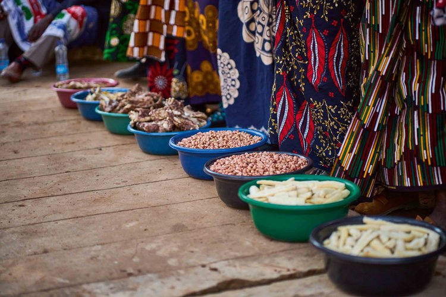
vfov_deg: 16.1
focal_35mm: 85
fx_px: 1053
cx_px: 223
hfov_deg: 23.9
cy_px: 148
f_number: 1.8
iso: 320
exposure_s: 1/2000
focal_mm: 85
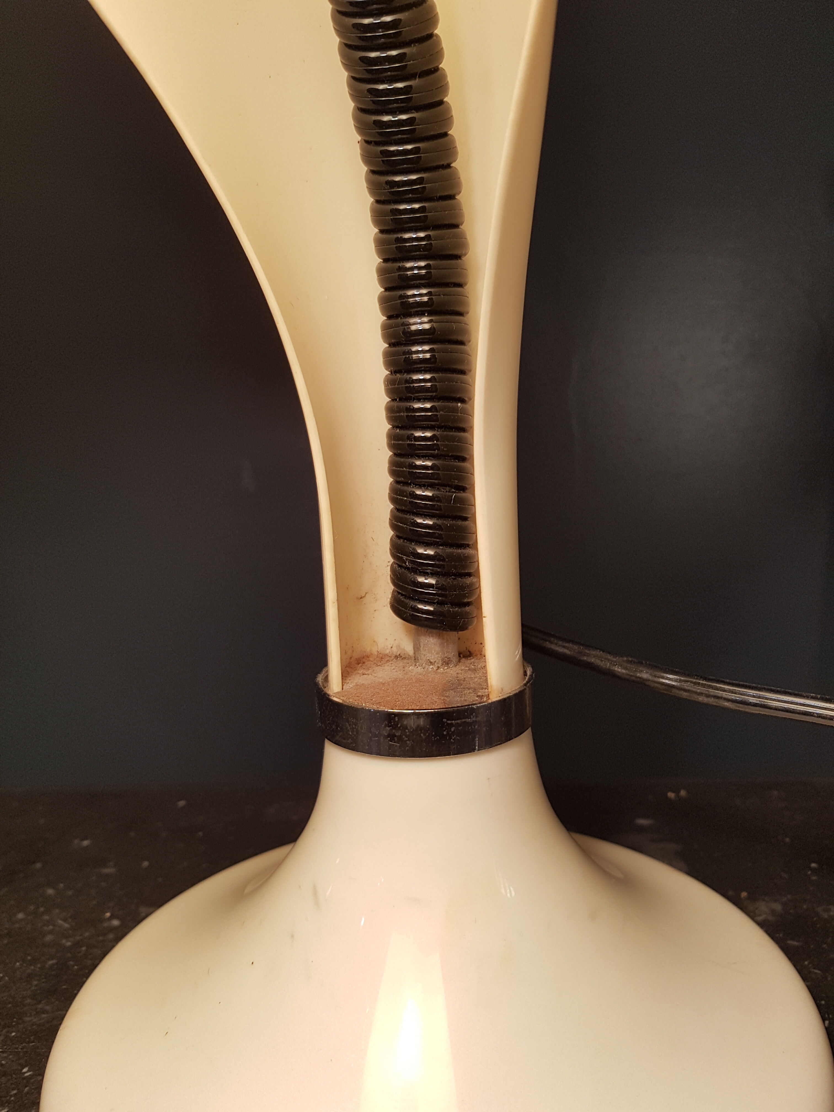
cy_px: 556
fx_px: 835
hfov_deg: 53.1
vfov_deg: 67.3
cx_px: 417
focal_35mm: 26
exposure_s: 1/50
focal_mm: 4.2
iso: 80
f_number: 1.7
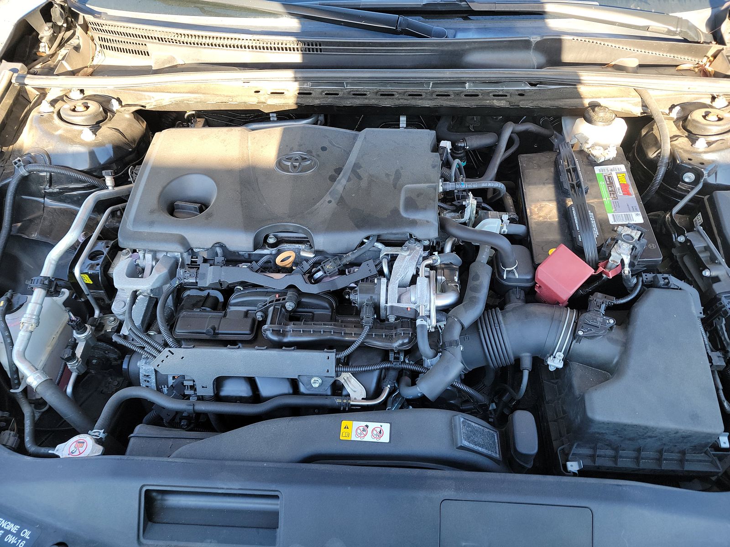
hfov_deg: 71.6
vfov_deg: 56.8
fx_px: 506
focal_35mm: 24
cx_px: 365
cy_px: 274
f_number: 1.8
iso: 81
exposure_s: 1/59
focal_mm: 6.7
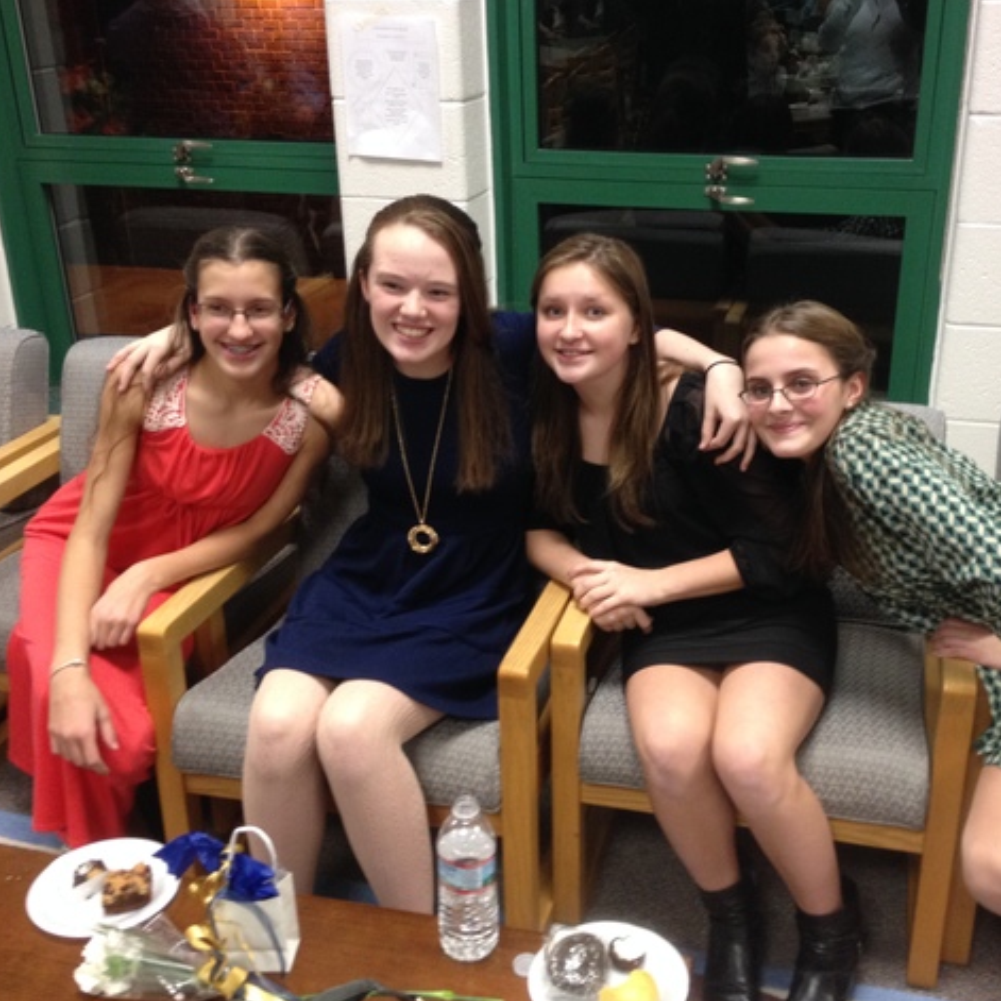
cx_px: 584
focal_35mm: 42
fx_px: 1374
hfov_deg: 39.9
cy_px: 508
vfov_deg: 40.0
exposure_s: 1/20
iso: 160
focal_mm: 4.28
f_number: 2.4
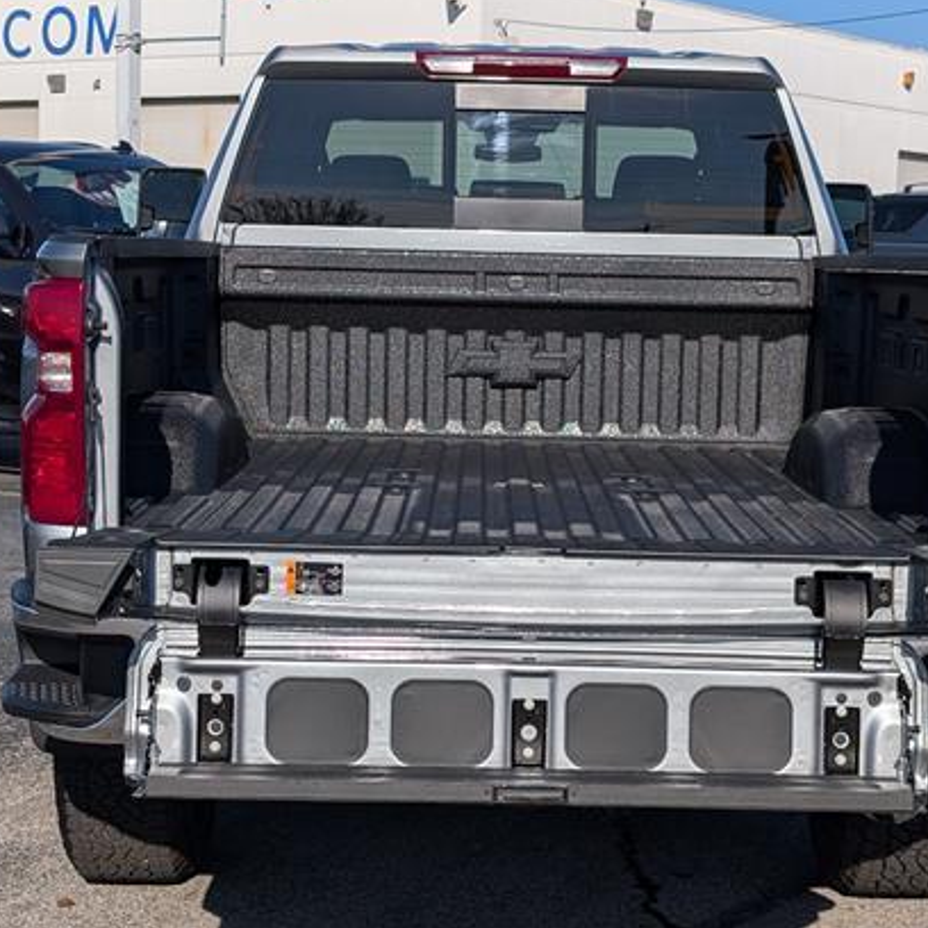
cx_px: 512
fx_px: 2062
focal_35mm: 68
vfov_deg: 25.4
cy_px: 457
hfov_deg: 25.3
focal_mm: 6.9
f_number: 1.68
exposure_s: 1/2500
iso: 21
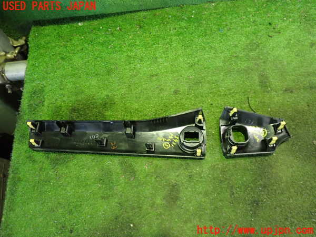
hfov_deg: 60.0
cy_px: 118
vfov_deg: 46.8
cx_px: 158
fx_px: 274
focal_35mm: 30
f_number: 2.3
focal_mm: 5.4
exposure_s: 1/25
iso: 800
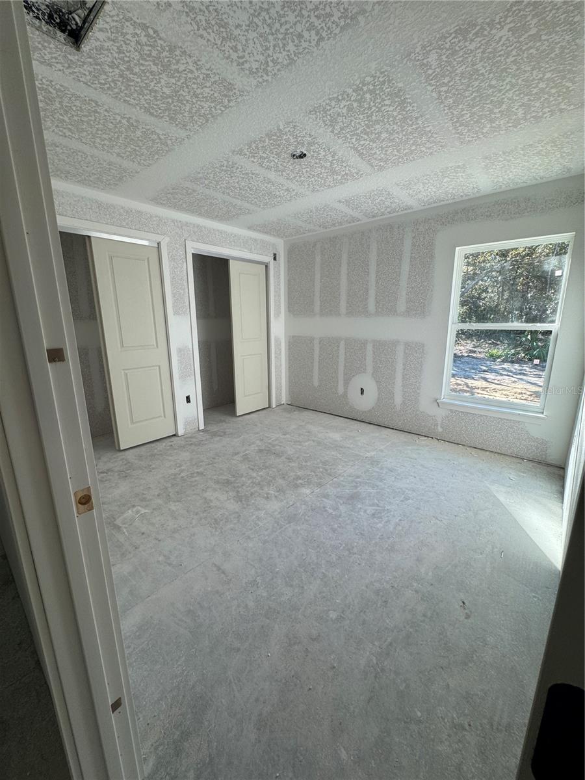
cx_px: 292
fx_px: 315
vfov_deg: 102.1
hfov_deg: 85.7
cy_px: 390
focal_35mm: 14
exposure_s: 1/99
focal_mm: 2.22
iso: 64
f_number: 2.2
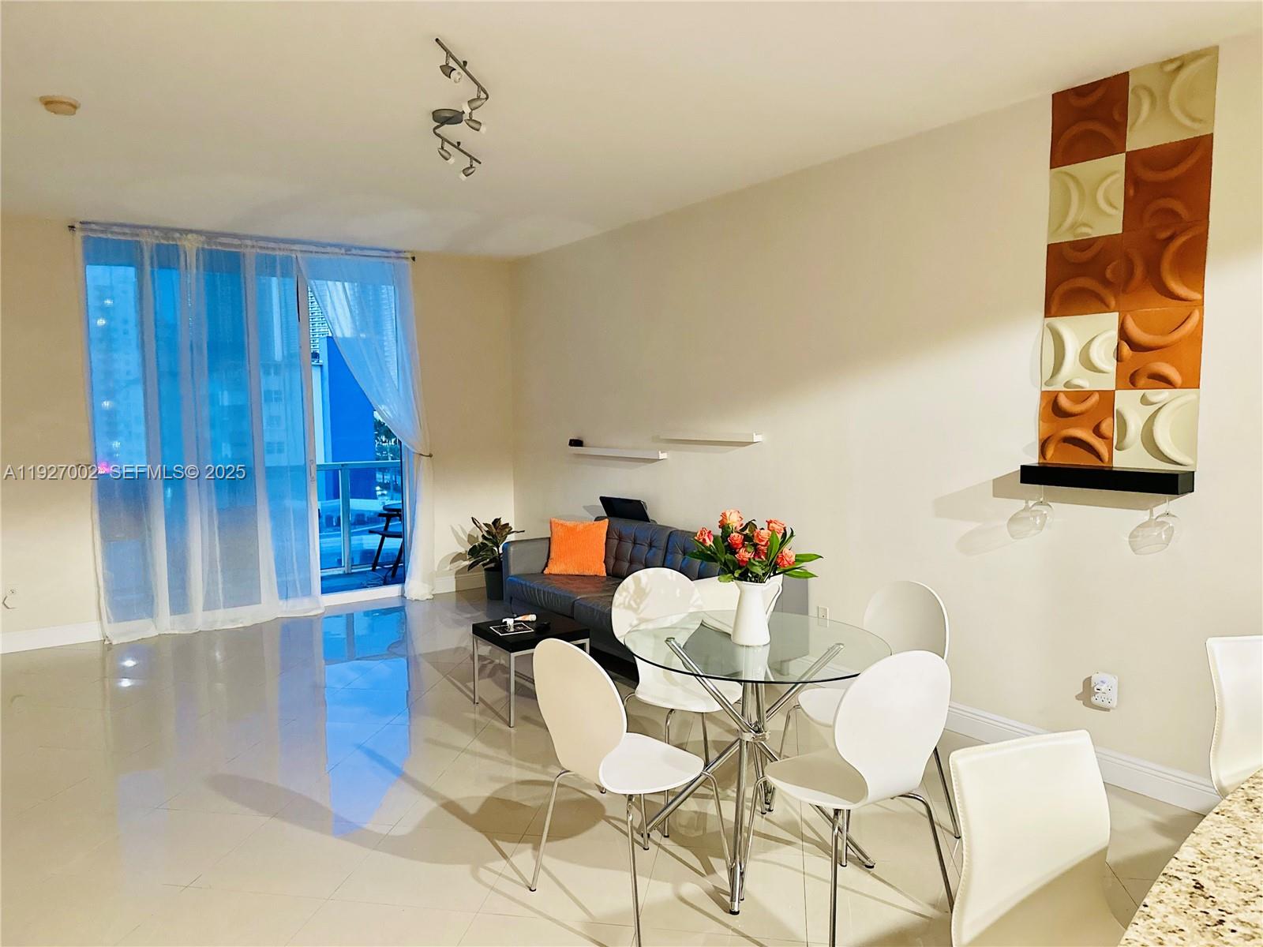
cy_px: 474
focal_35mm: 24
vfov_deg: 56.8
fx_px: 876
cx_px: 632
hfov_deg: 71.6
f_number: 1.78
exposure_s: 1/40
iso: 1000
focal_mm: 6.86
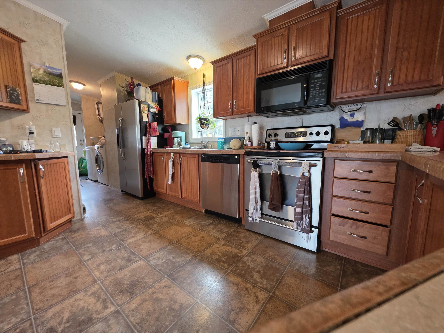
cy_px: 166
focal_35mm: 13
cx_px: 222
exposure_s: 1/60
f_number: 1.9
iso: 320
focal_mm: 2.2
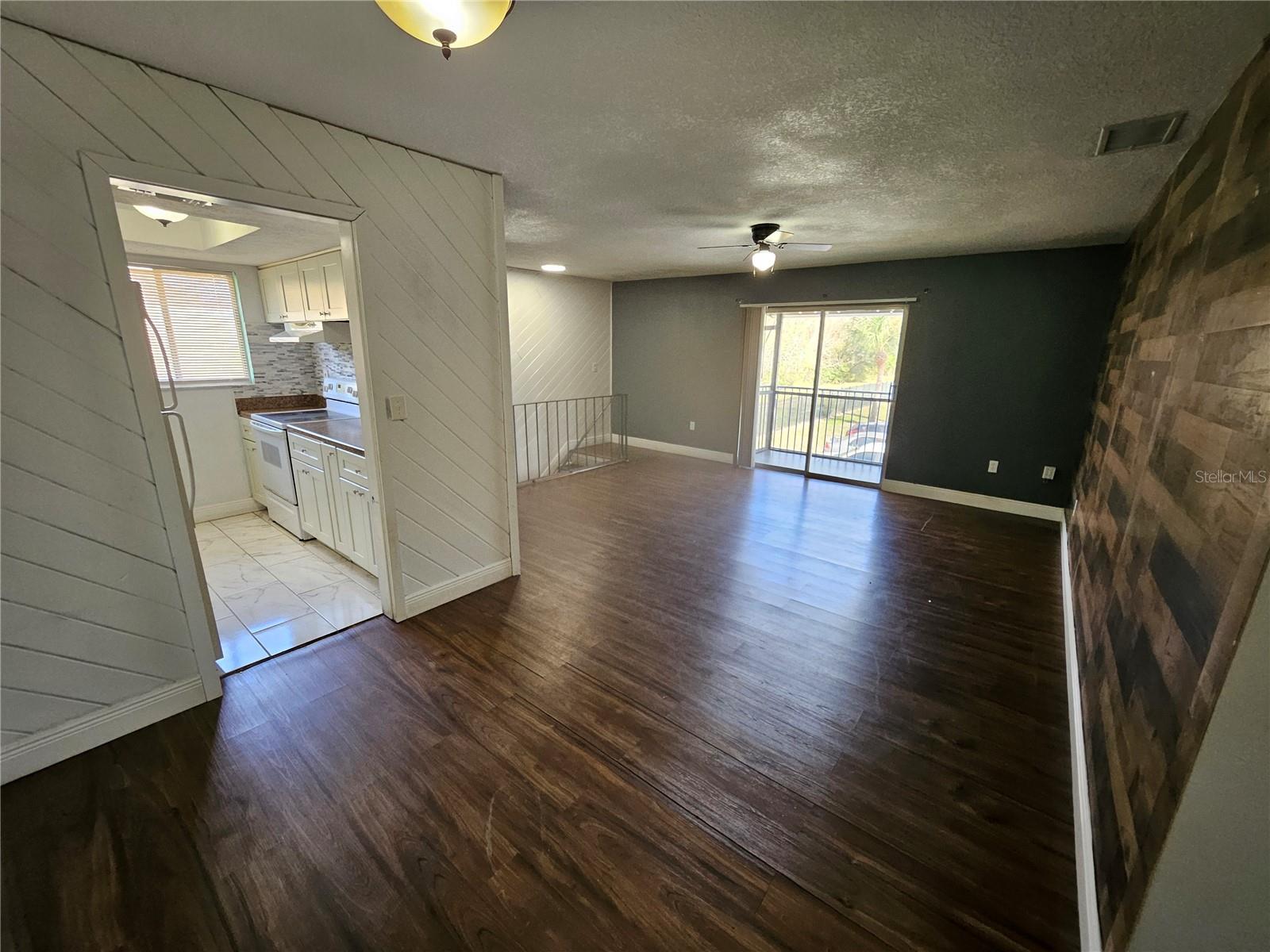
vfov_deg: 89.9
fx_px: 477
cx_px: 635
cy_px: 476
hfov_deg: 106.2
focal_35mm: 13
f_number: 2.2
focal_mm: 1.7
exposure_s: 1/60
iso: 200
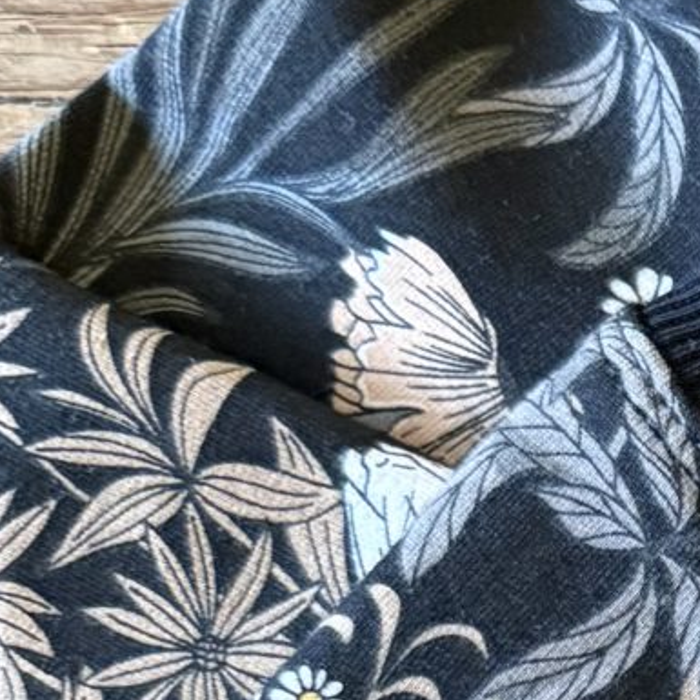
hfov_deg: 10.7
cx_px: 1644
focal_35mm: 141
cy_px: 998
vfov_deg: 11.9
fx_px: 3226
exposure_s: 1/60
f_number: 1.78
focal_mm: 6.76
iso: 800
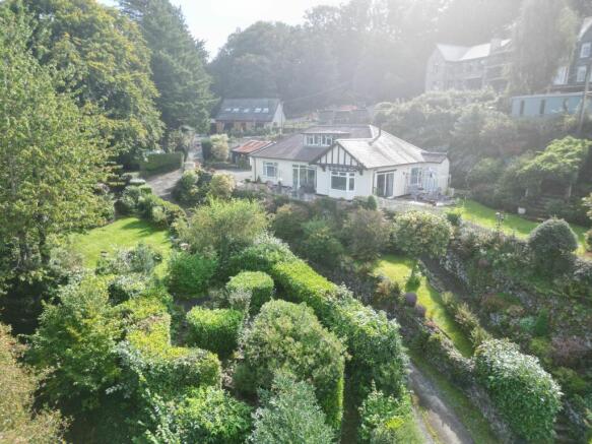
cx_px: 296
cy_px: 222
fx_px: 410
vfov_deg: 56.8
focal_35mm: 24
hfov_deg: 71.6
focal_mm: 6.72
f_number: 1.7
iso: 200
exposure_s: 1/1250
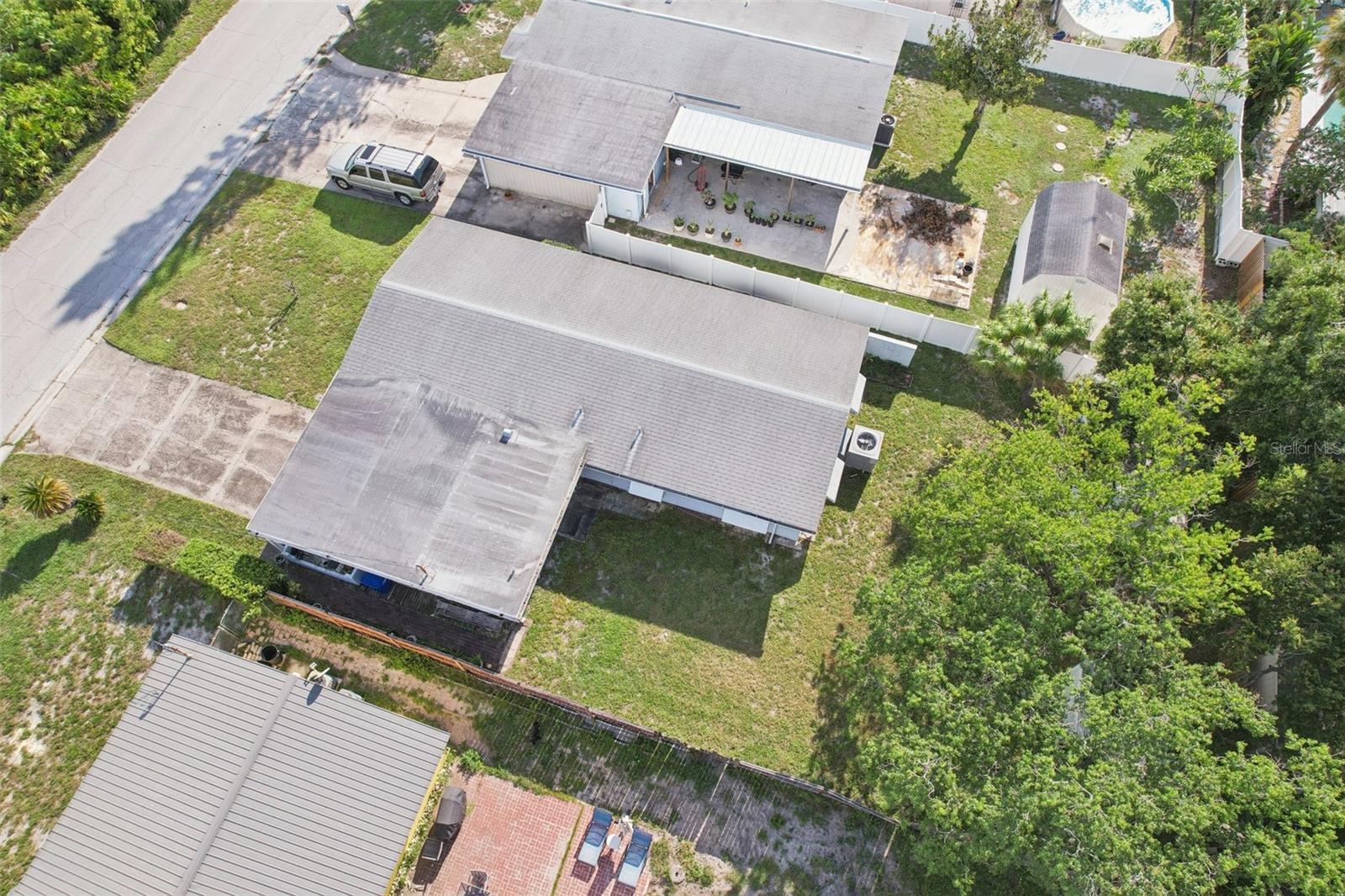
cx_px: 672
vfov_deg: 57.2
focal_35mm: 22
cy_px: 448
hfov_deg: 78.6
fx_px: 822
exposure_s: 1/1000
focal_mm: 8.38
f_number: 2.8
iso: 130
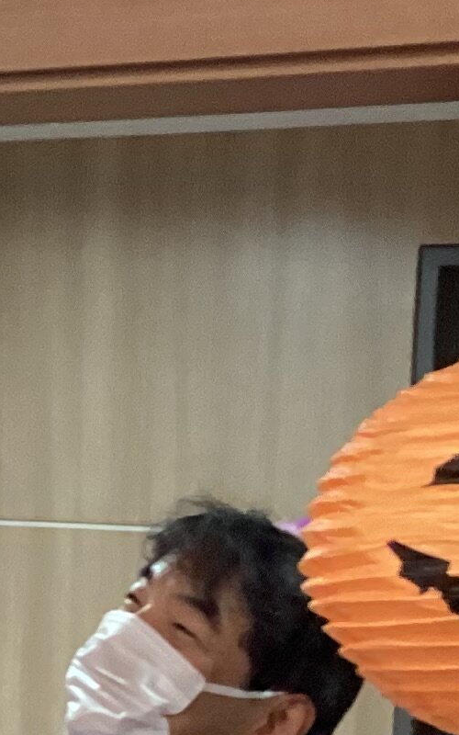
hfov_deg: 9.7
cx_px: -1
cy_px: 699
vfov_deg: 15.4
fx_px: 2682
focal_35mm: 134
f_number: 2.4
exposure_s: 1/60
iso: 400
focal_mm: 3.3
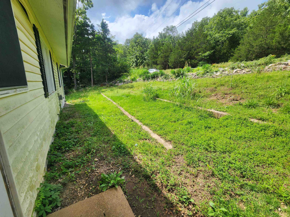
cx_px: 145
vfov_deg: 89.9
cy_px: 108
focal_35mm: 13
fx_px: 109
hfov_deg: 106.2
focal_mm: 2.2
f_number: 2.2
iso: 50
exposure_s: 1/1529
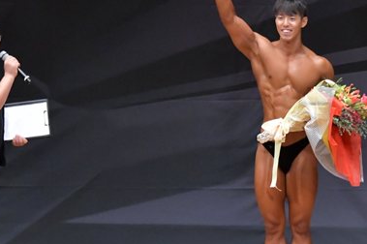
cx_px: 237
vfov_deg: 3.3
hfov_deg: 5.0
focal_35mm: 413
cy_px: 141
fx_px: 4207
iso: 6400
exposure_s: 1/400
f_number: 5.6
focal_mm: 135
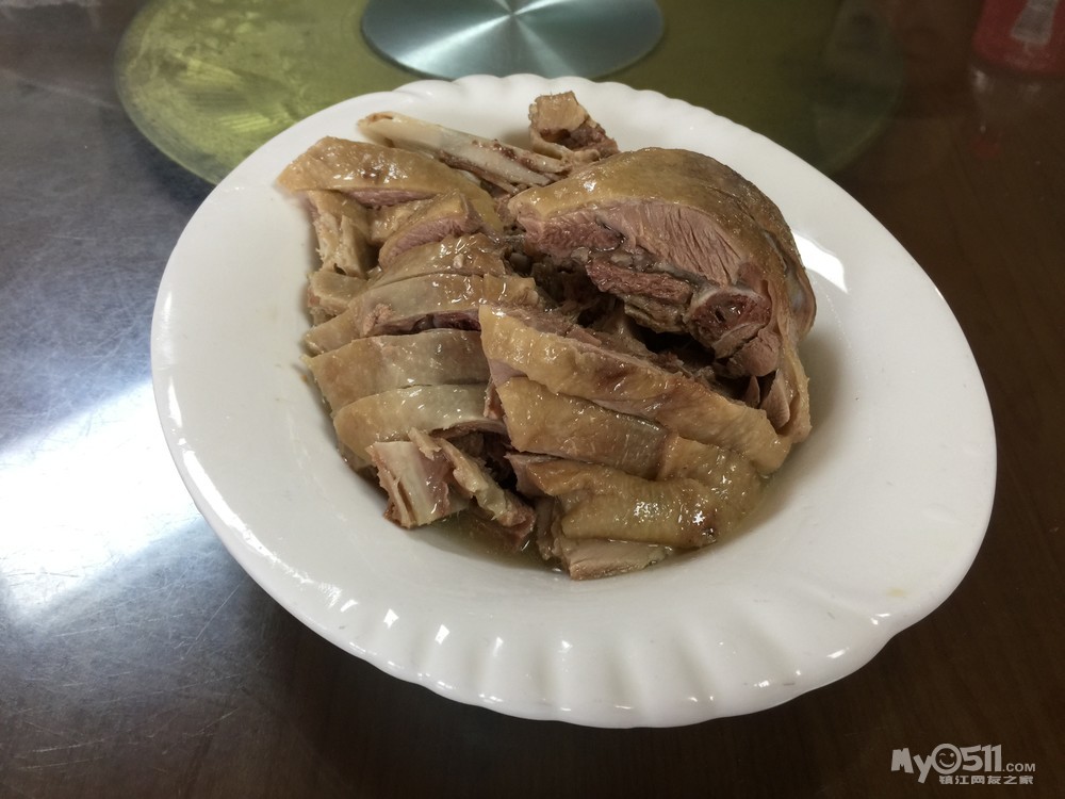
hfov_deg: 61.7
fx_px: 892
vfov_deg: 48.2
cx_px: 532
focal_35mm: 29
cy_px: 400
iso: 40
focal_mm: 4.15
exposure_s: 1/17
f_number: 2.2
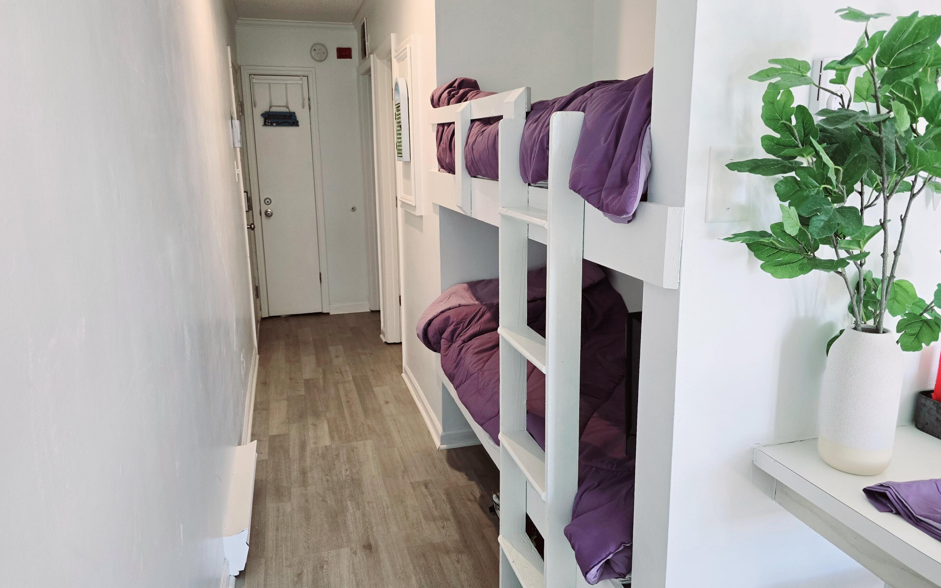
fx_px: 641
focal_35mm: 25
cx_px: 467
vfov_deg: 49.2
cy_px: 279
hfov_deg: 72.6
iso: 160
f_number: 1.7
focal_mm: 6.3
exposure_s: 1/120
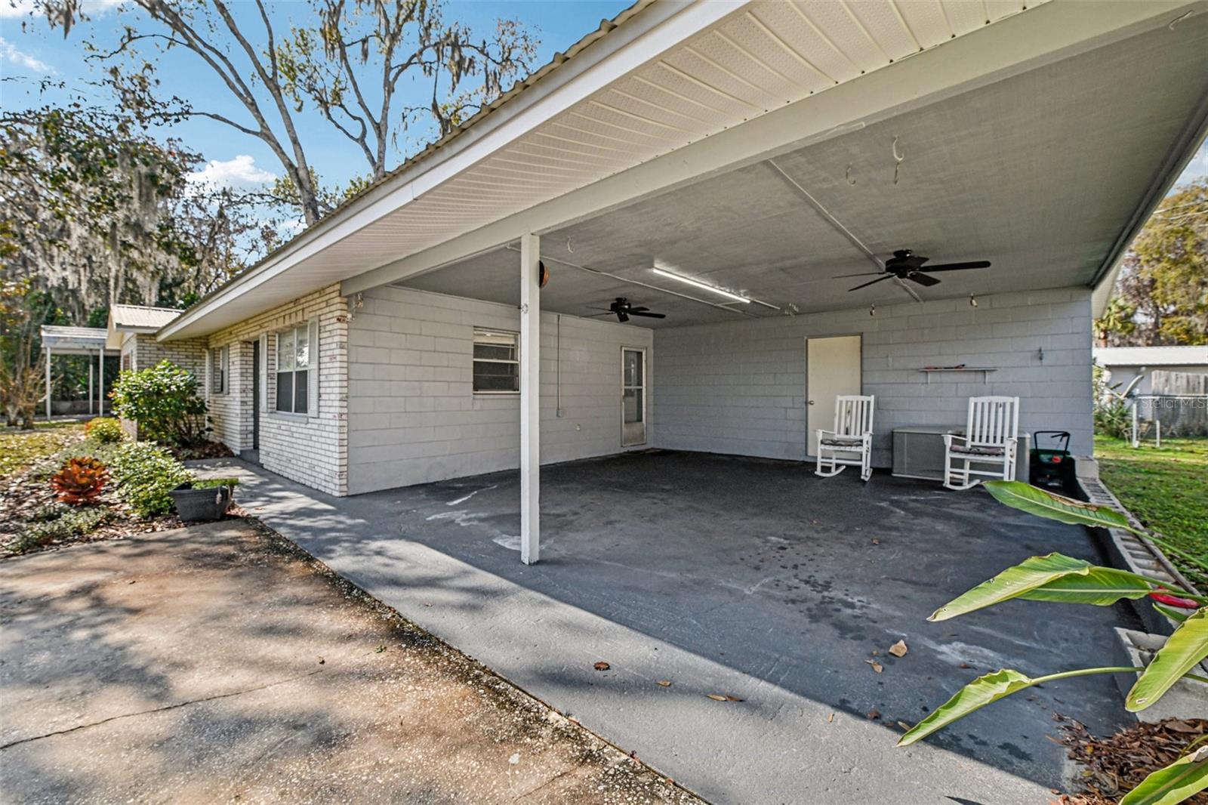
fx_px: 470
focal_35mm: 14
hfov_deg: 104.3
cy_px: 402
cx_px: 604
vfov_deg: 81.2
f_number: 8
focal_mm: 14
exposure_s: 1/200
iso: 400
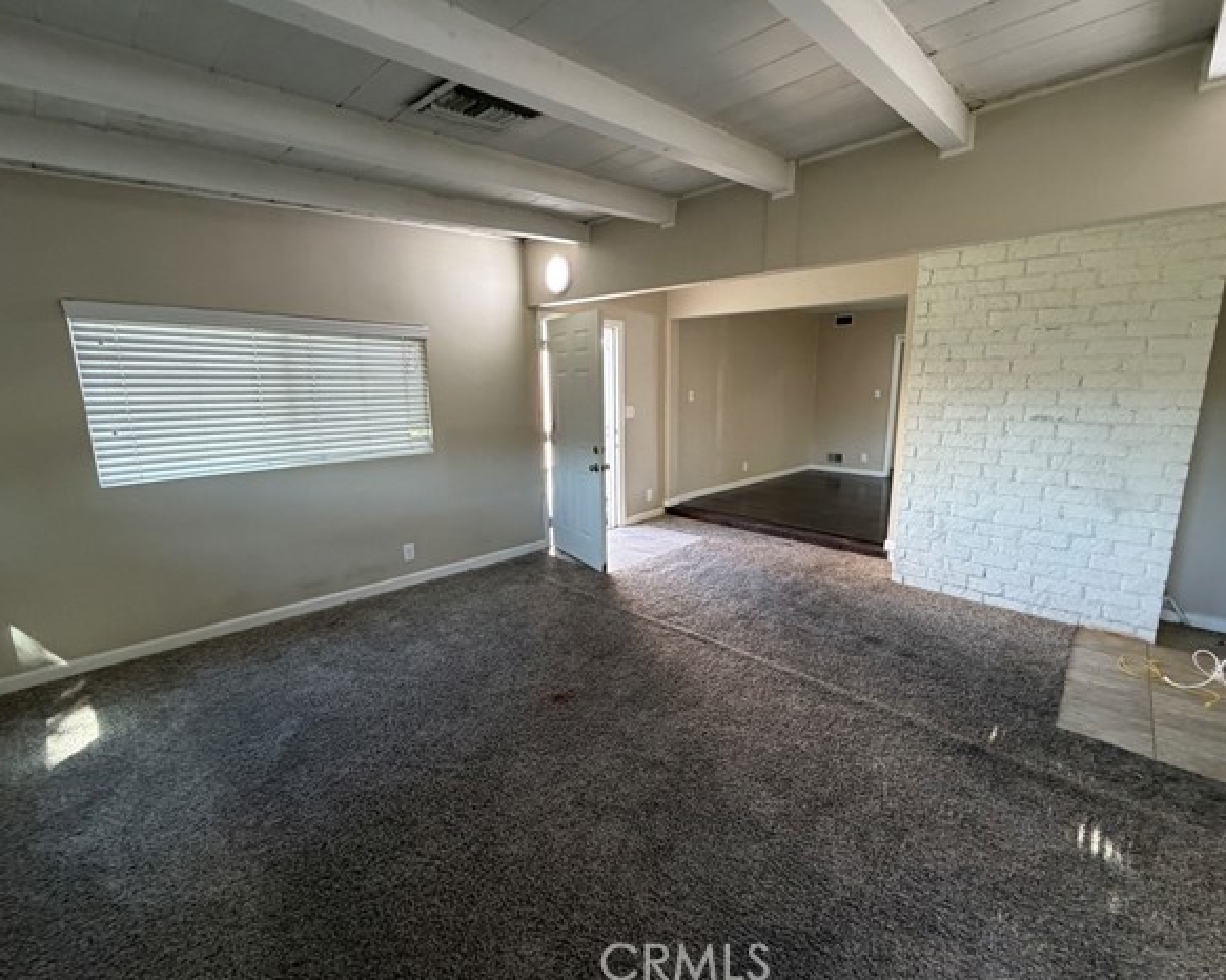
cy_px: 488
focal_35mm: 15
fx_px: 544
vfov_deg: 84.0
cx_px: 650
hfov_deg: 96.7
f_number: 2.2
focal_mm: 2.22
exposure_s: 1/120
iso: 320
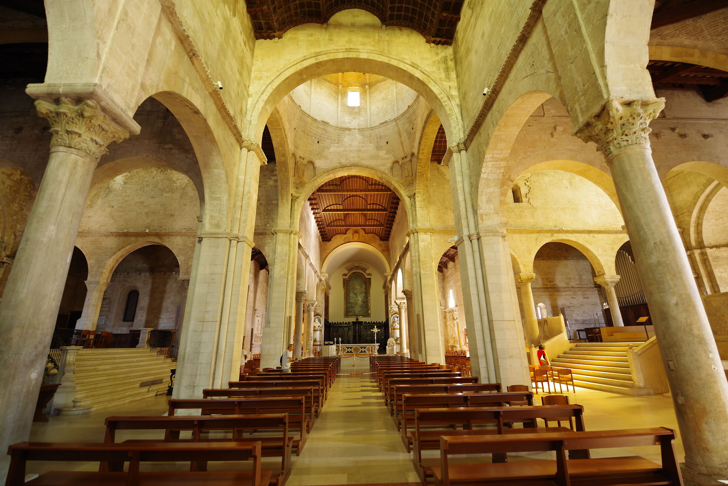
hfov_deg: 100.4
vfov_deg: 77.4
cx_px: 364
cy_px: 243
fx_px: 303
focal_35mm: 15
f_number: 2.8
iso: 100
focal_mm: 15
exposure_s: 1/2.5
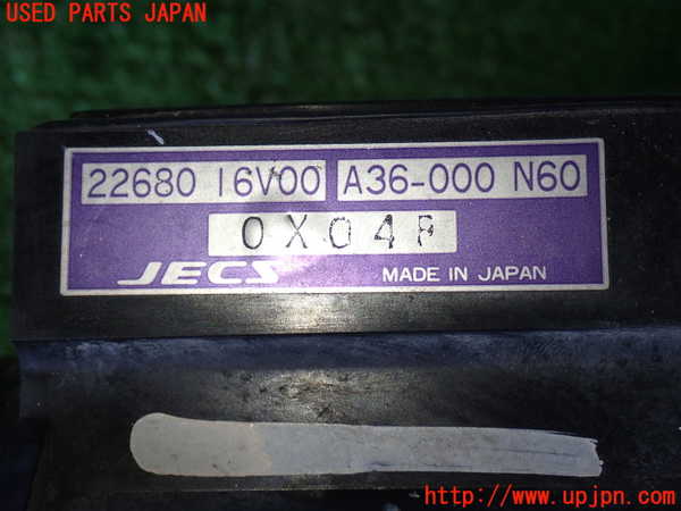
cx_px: 340
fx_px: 1220
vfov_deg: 23.7
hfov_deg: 31.2
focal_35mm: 62
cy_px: 256
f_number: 3.6
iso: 200
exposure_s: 1/80
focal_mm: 11.09
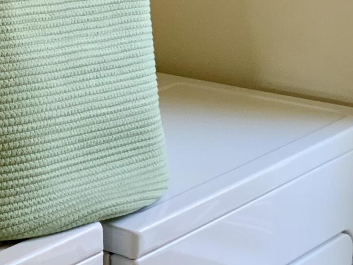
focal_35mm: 121
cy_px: 112
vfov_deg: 12.2
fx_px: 1234
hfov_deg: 15.6
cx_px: -89
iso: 100
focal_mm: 3
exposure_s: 1/60
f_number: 1.8
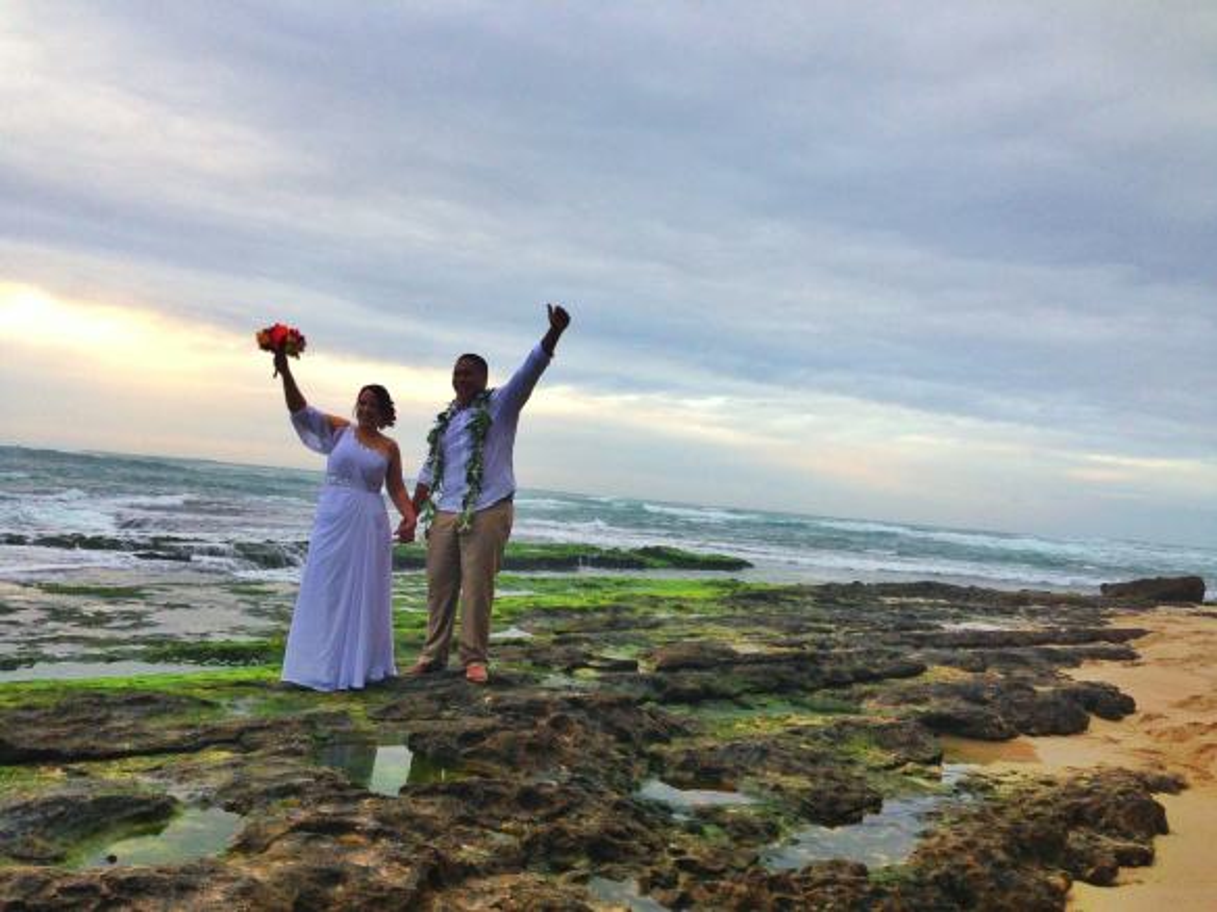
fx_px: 1160
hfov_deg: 55.4
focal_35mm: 33
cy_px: 456
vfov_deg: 42.9
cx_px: 608
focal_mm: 4.13
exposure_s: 1/120
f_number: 2.4
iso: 64
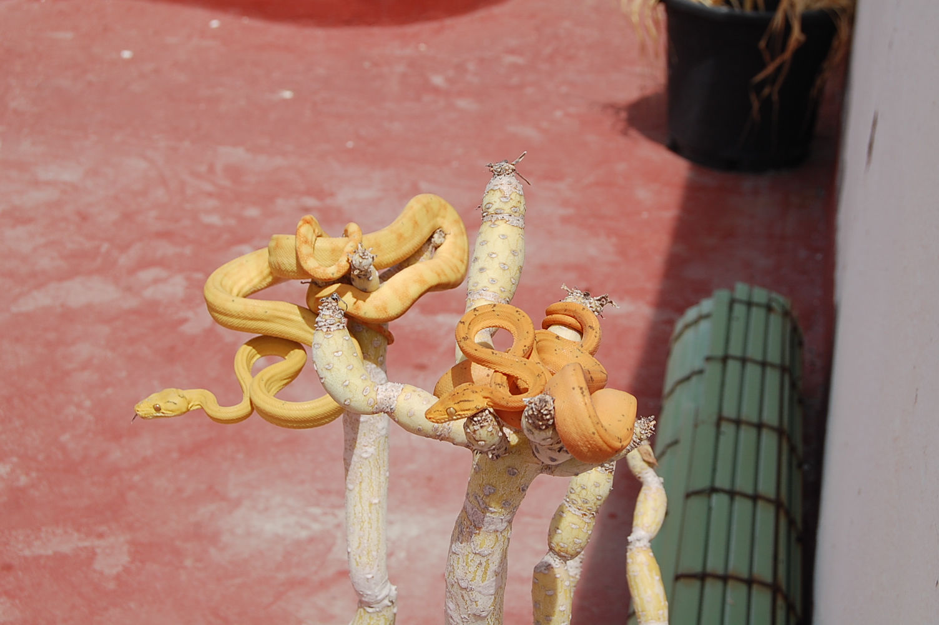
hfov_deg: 31.9
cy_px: 312
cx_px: 470
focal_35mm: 63
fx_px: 1642
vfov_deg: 21.5
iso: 200
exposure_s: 1/400
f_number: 10
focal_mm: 42
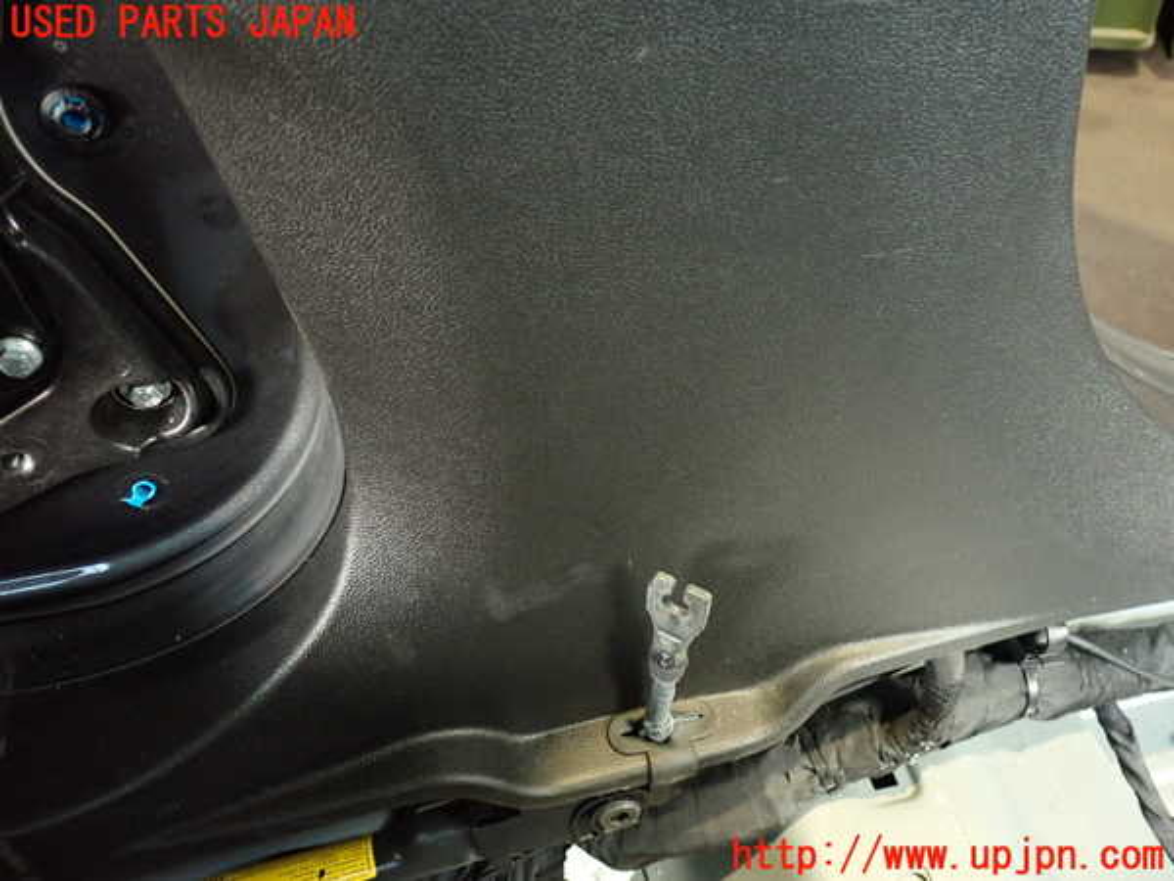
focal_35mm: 32
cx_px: 587
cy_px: 440
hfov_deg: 56.8
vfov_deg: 44.2
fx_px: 1085
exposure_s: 1/30
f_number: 2.4
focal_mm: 5.79
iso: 640
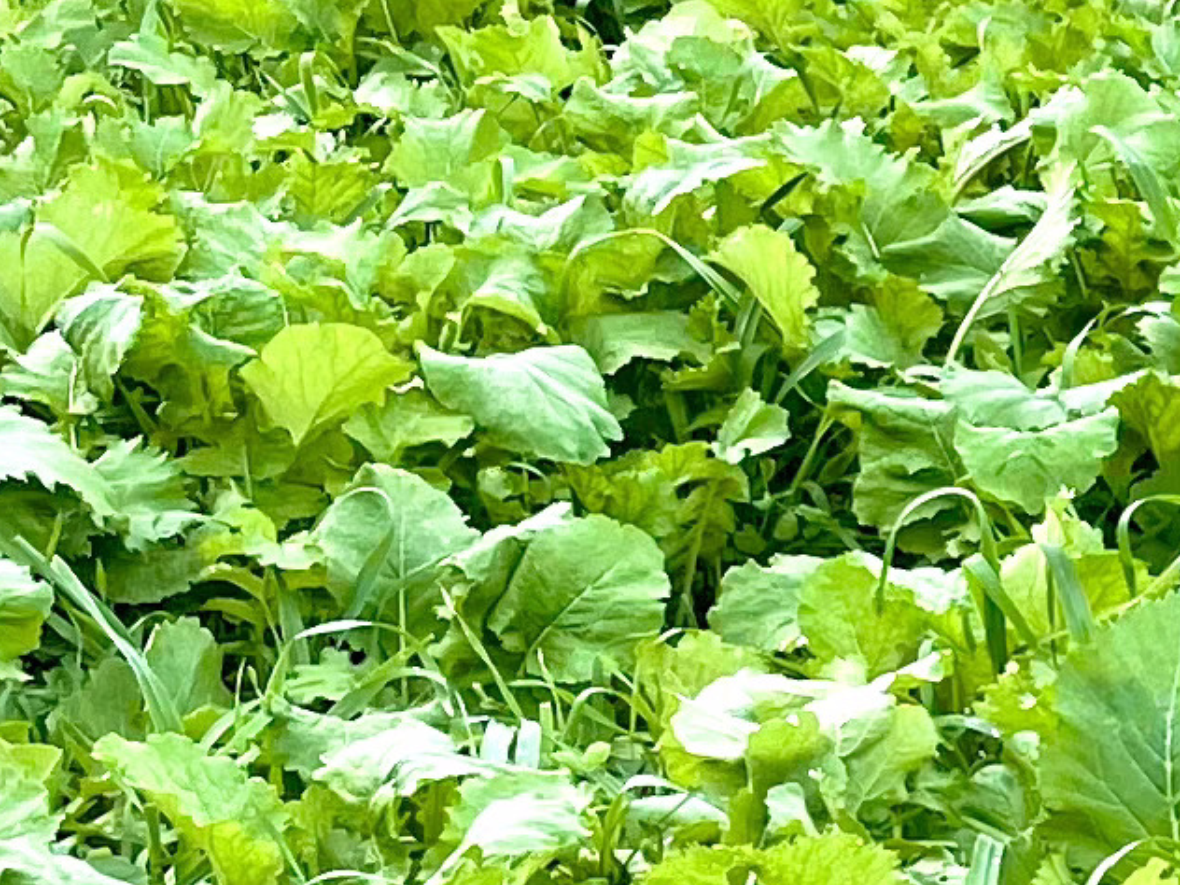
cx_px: 2575
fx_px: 5659
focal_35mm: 166
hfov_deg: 10.6
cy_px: 431
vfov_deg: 8.9
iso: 32
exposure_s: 1/351
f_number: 1.6
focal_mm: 4.2
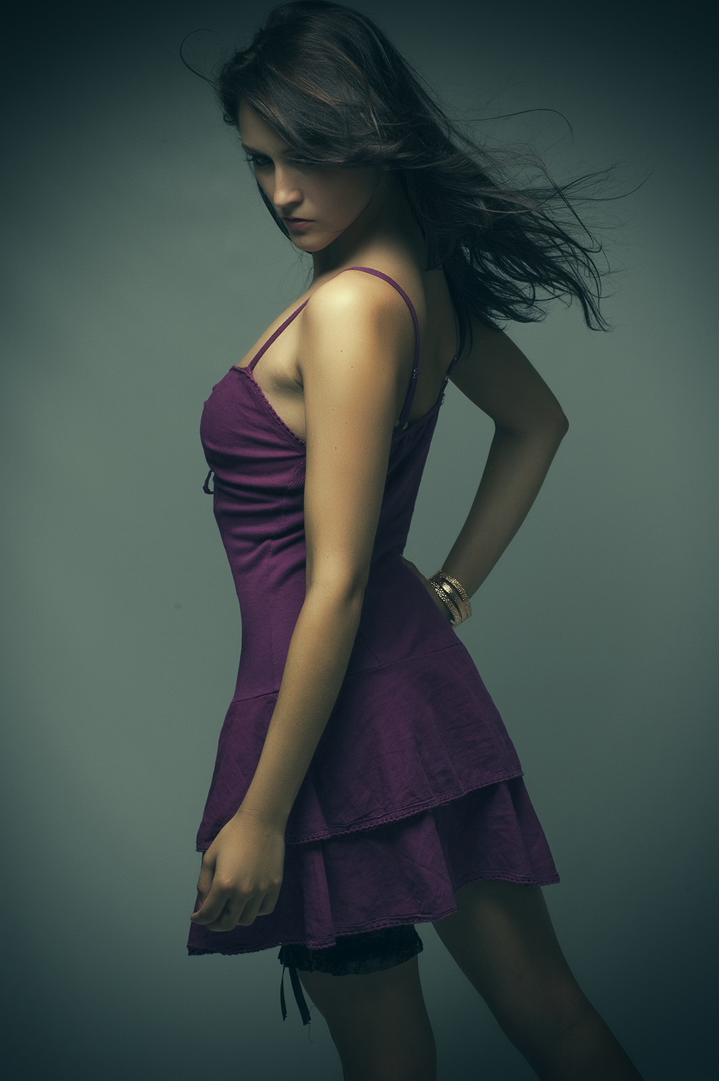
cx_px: 360
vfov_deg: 27.0
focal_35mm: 75
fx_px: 2251
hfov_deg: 18.2
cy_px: 540
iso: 200
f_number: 16
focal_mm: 50
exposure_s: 1/500
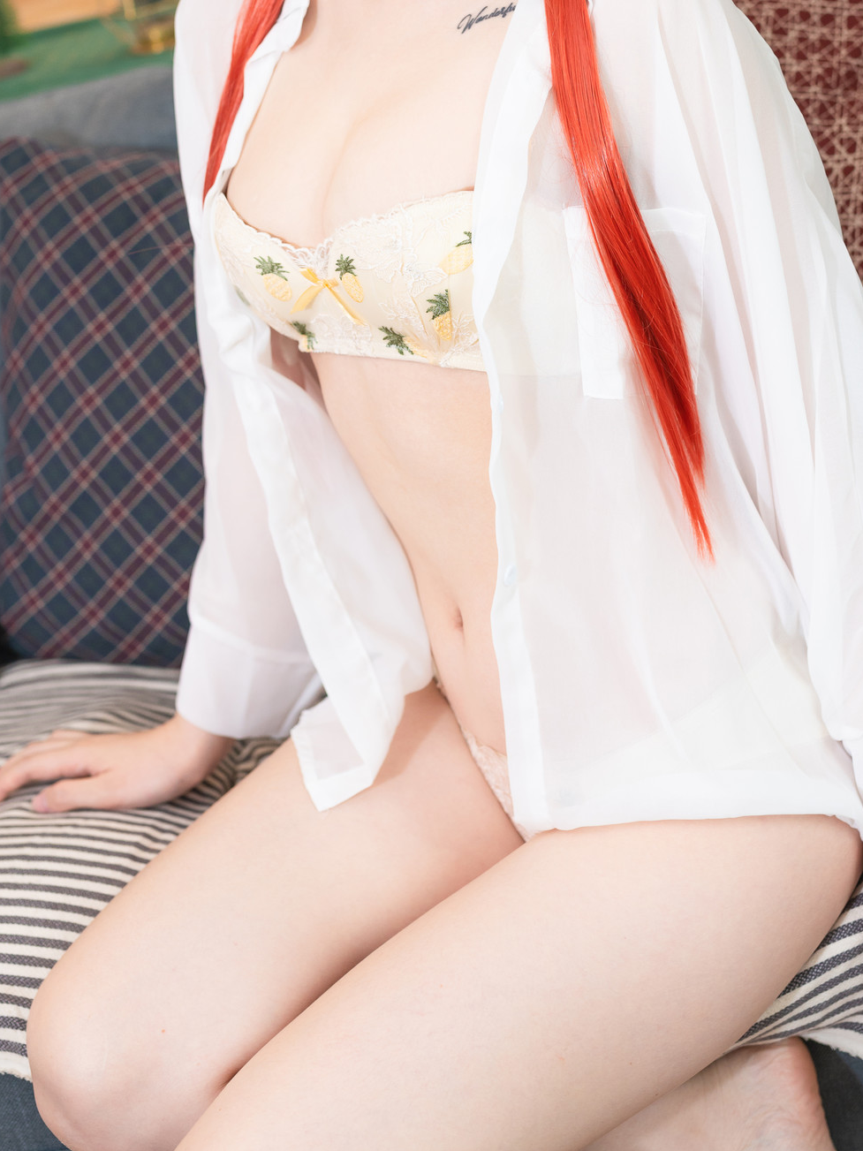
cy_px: 223
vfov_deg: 23.2
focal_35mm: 83
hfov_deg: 17.8
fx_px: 2759
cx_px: 517
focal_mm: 50
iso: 400
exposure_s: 1/160
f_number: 2.8
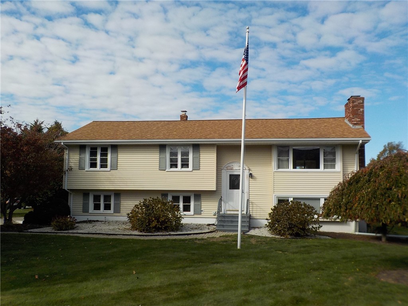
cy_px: 153
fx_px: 354
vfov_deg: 46.8
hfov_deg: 60.0
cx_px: 204
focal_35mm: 30
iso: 125
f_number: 3.3
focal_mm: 4.1
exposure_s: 1/1250
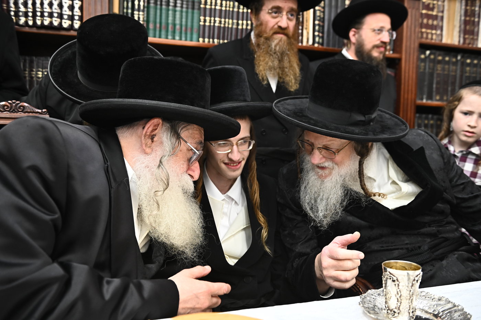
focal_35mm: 31
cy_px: 160
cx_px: 240
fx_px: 414
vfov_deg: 42.3
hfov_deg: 60.3
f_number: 3.5
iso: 2000
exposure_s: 1/200
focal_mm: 31
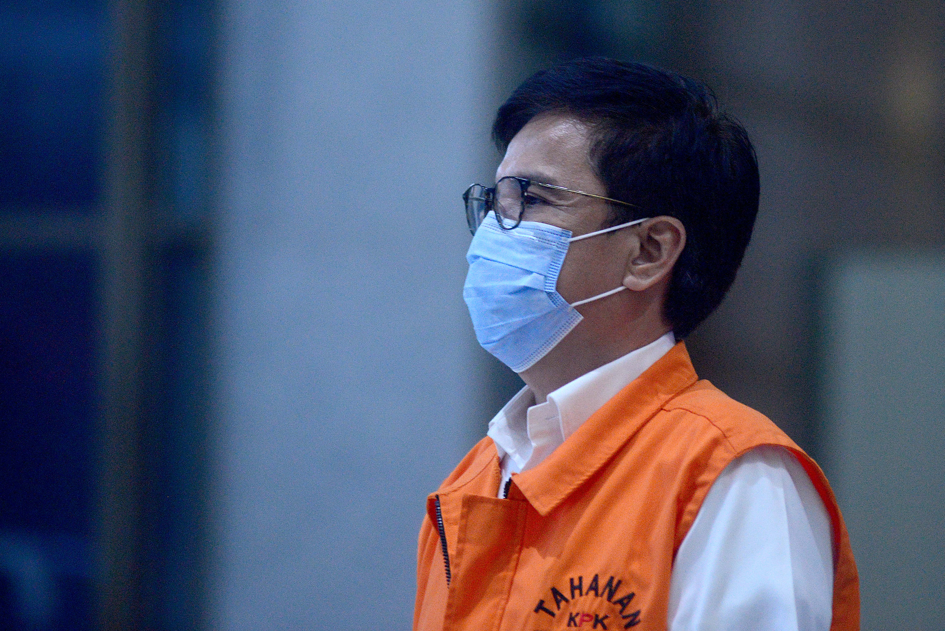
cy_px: 316
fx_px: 4464
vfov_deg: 8.1
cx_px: 472
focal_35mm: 170
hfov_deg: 12.1
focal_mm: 170
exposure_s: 1/160
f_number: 2.8
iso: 3200
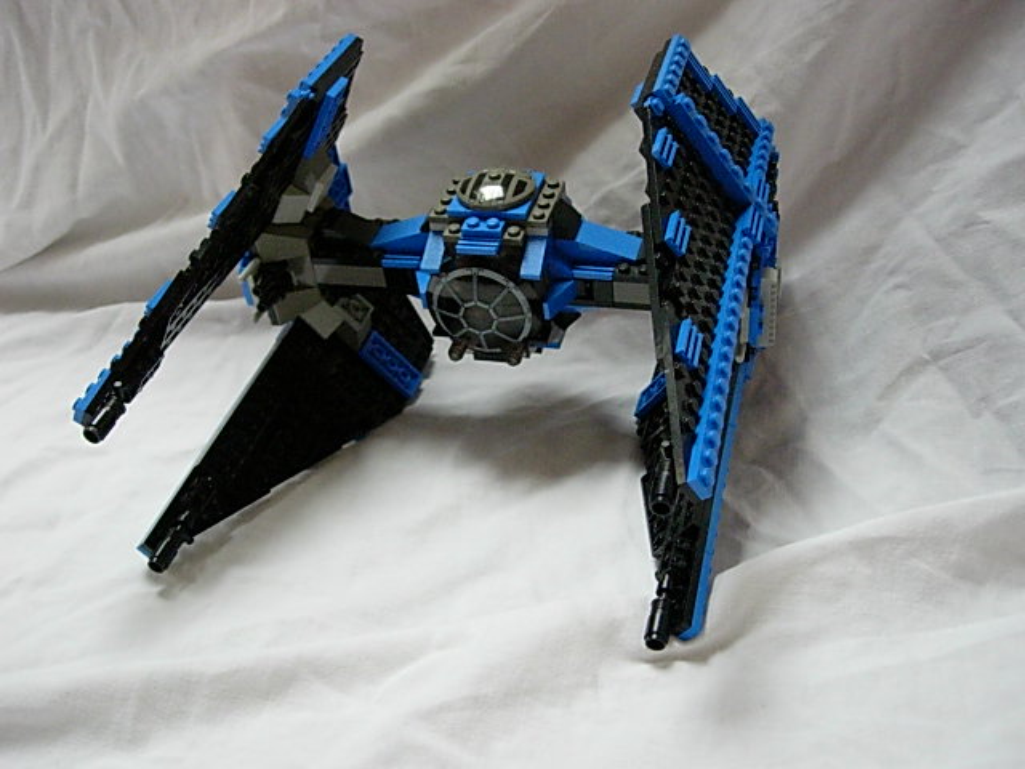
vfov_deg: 37.7
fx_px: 1125
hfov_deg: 49.0
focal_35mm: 38
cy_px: 384
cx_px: 512
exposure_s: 1/128
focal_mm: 7.8
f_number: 2.8
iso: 400
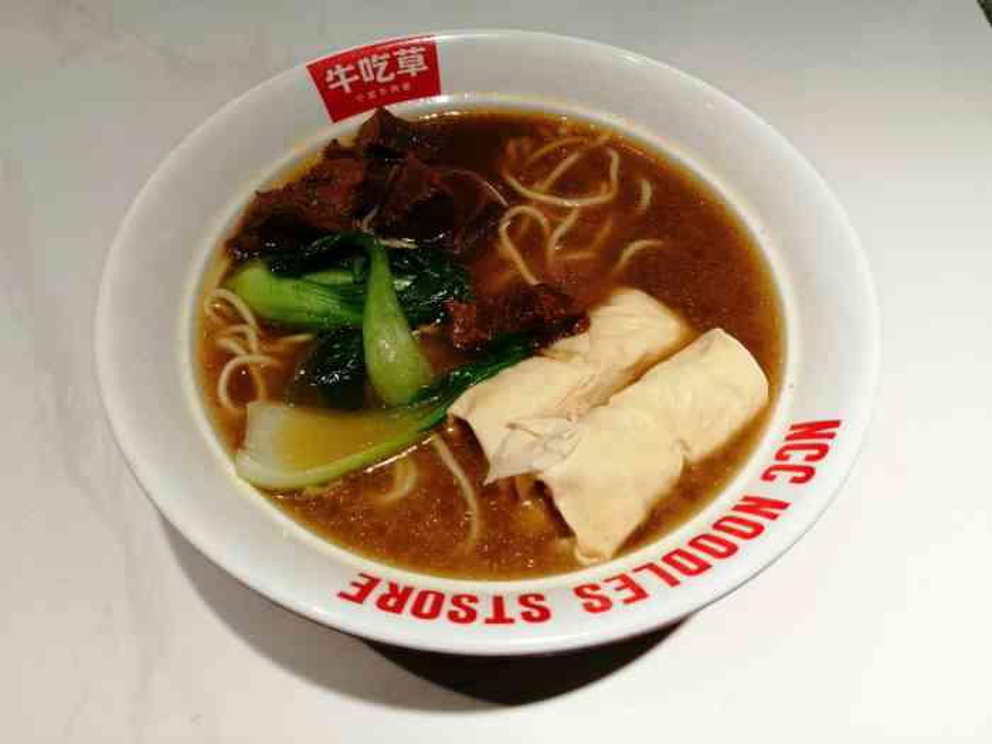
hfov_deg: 65.3
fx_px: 774
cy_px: 372
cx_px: 496
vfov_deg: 51.4
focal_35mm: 27
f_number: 1.8
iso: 80
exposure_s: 1/100
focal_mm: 3.88
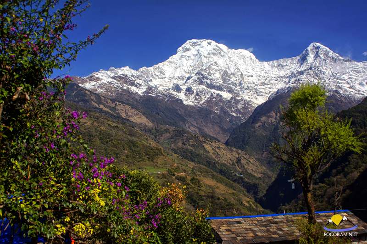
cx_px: 184
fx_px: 428
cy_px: 122
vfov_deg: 31.8
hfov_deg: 46.4
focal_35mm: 42
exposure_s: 1/160
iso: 100
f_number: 7.1
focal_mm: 28
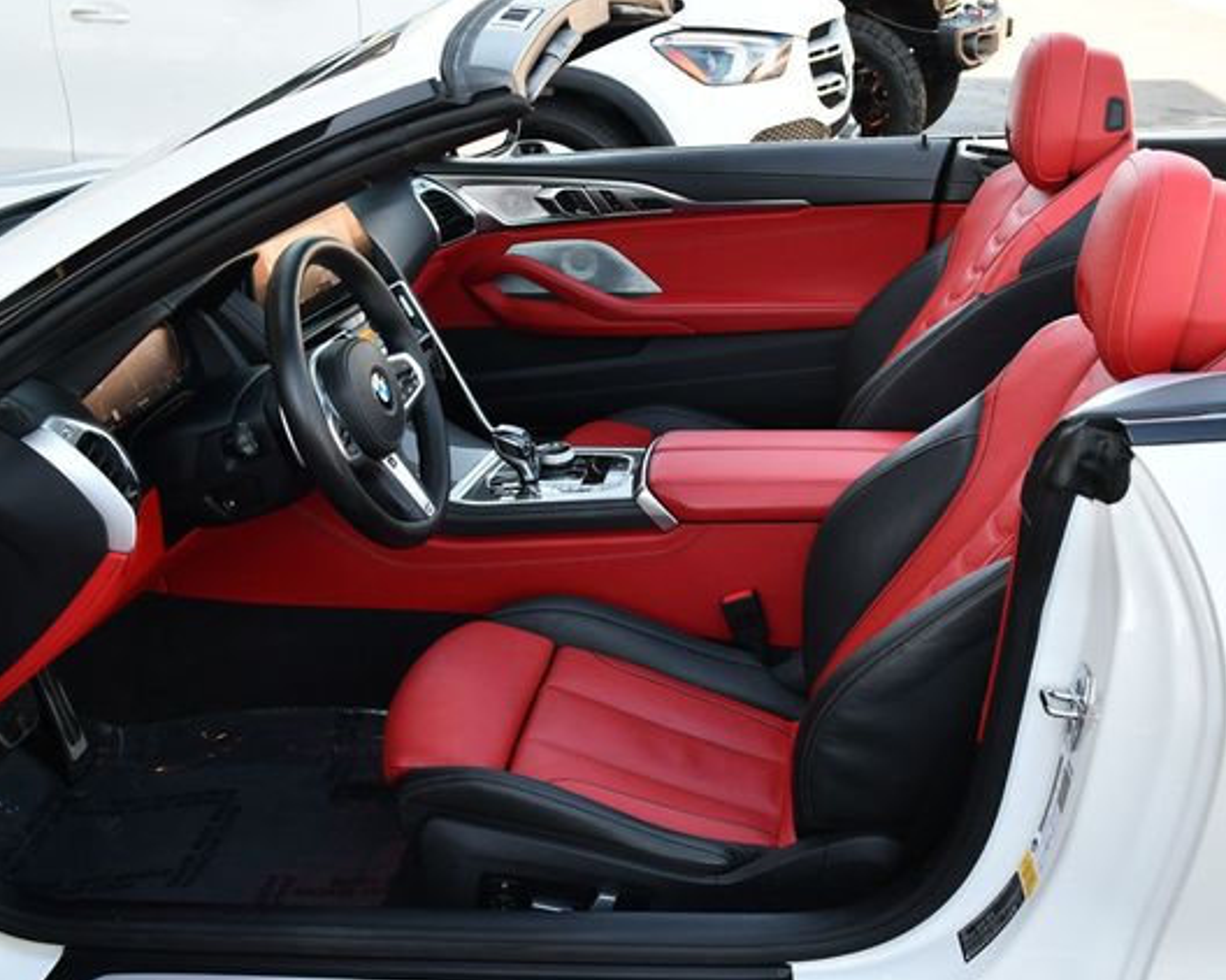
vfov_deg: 36.5
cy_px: 492
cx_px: 724
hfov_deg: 44.6
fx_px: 1487
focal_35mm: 41
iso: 400
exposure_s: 1/250
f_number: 4.5
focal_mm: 18
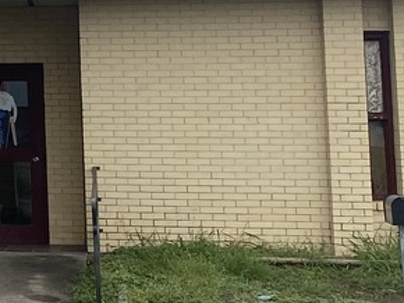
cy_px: -58
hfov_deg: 13.9
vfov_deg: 11.3
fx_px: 1507
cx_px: -284
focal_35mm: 129
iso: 32
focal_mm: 4.25
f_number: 1.8
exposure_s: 1/942
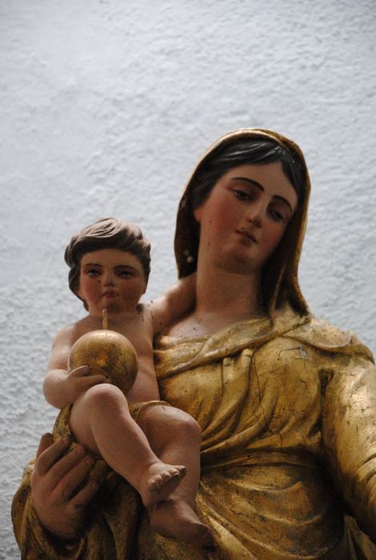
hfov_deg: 8.8
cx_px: 188
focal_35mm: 158
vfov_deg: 13.0
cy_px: 280
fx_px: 2455
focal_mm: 105
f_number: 5.6
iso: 1600
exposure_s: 1/80
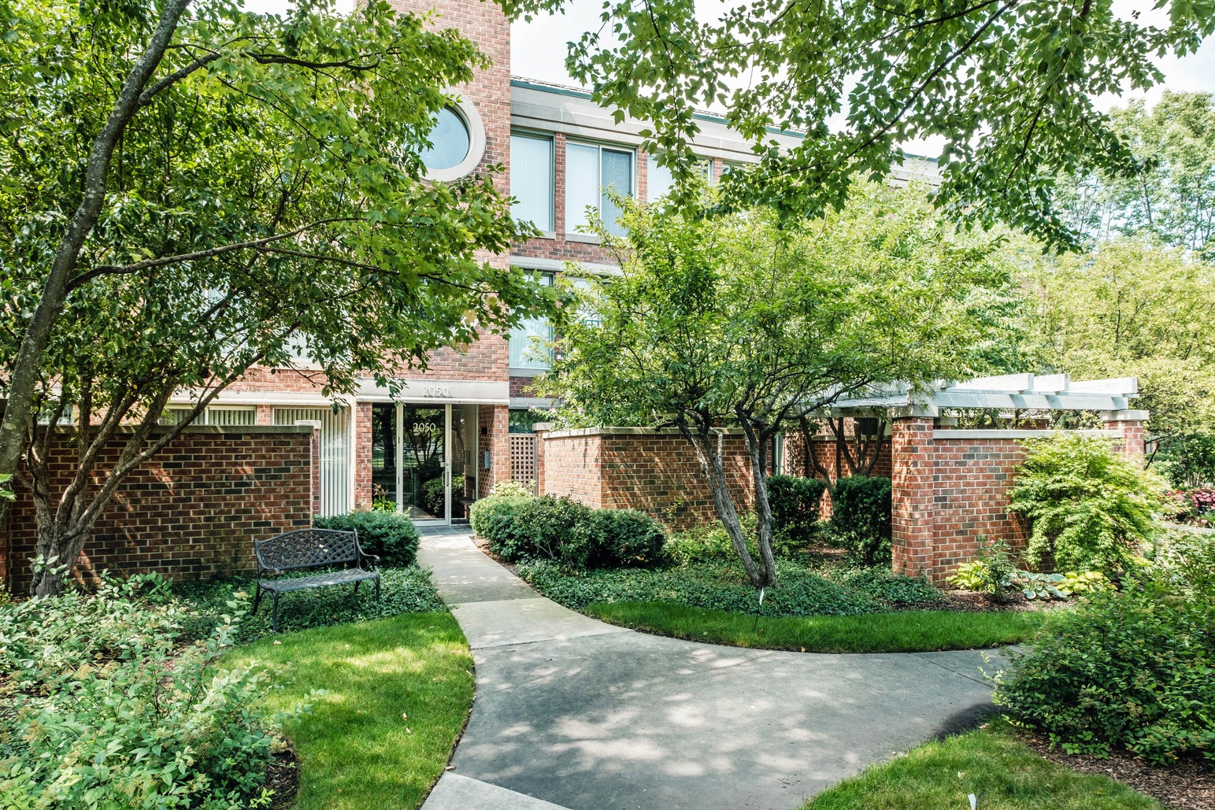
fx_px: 709
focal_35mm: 21
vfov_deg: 59.5
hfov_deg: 81.2
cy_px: 420
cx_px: 591
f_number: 8
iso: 200
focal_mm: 13.2
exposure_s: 1/40
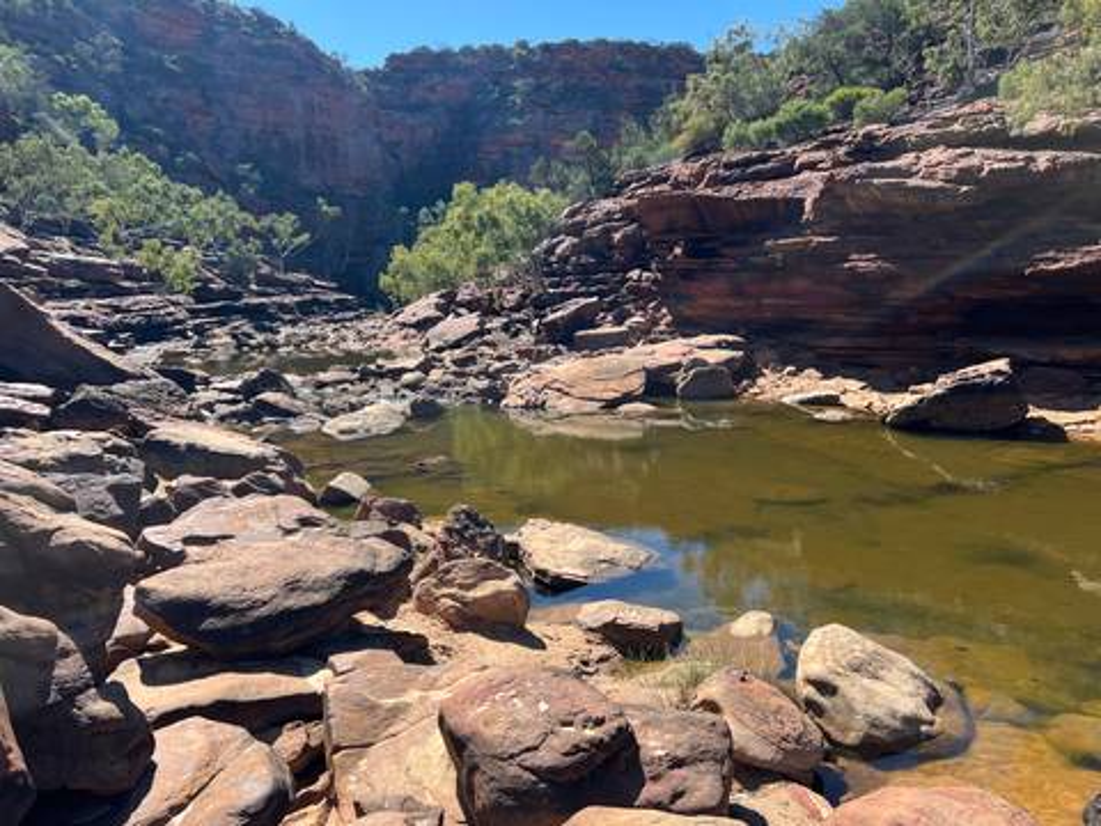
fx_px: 827
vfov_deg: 53.1
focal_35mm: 26
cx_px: 550
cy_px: 413
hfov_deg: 67.3
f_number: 1.5
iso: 50
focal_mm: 5.7
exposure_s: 1/2008
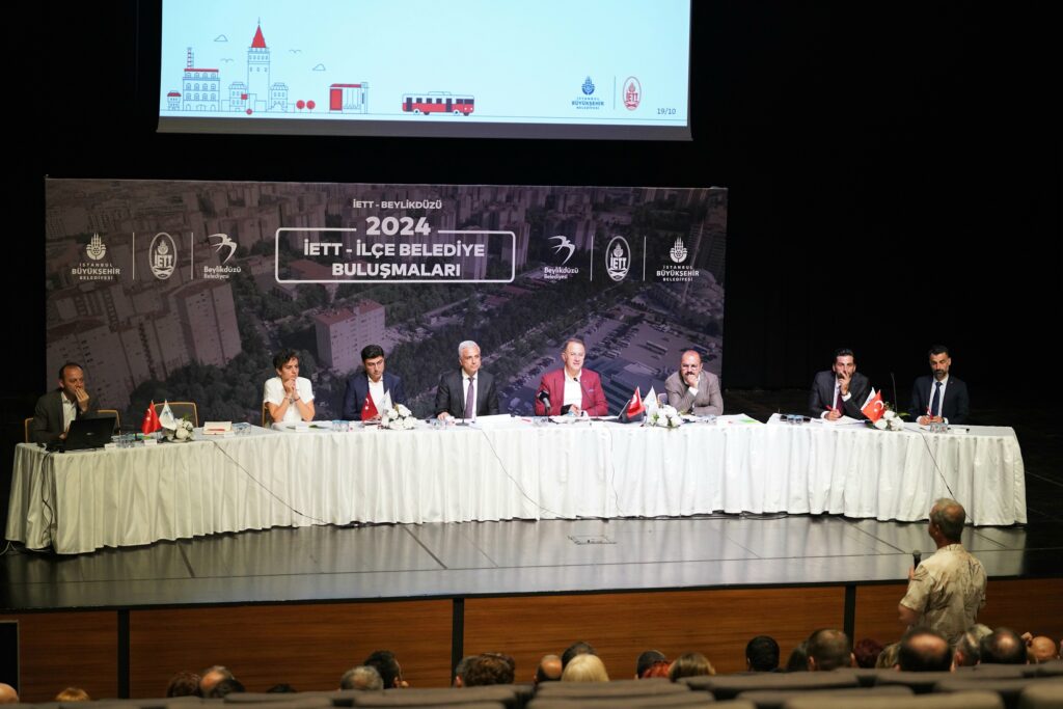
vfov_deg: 19.5
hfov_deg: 28.8
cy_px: 354
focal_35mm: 70
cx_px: 532
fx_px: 2067
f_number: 2.8
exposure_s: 1/200
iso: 2500
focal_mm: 70
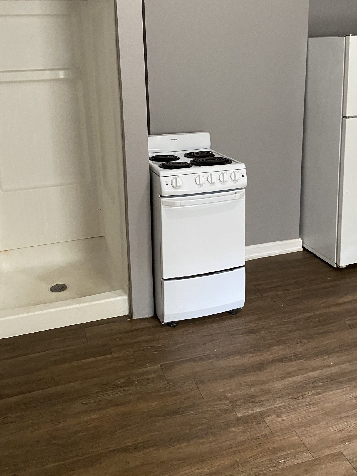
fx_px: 481
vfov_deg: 52.0
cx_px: 200
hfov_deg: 40.6
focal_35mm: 35
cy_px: 172
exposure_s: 1/60
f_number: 1.8
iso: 500
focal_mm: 4.25
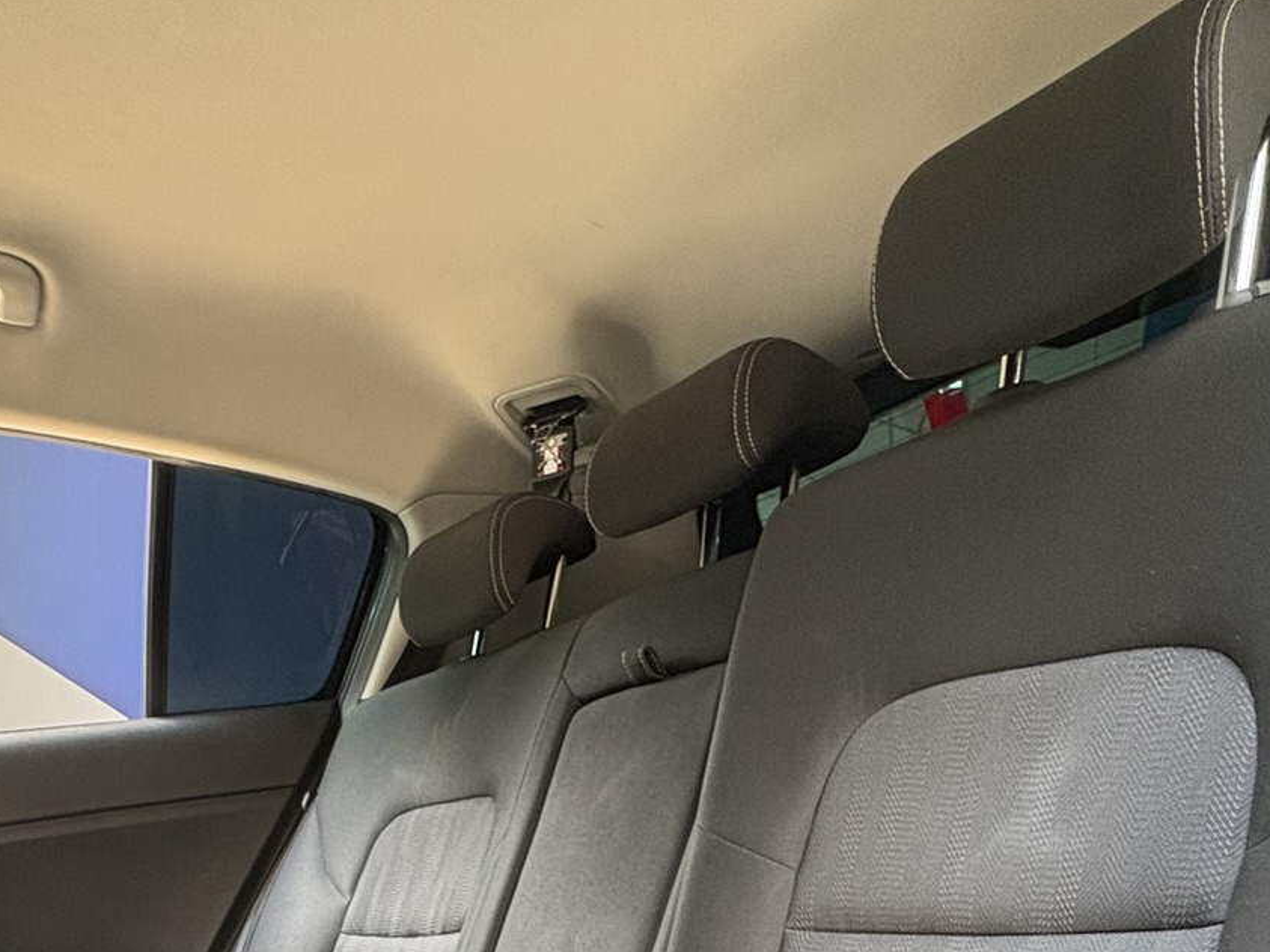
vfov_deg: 33.9
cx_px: 450
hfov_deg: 53.2
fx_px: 1247
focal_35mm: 34
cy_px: 1136
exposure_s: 1/60
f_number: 2.2
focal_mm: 2.22
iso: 250
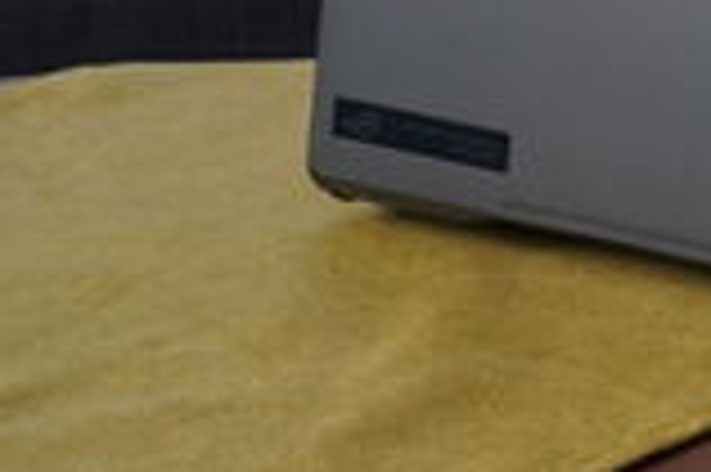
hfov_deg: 9.9
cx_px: 986
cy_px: -65
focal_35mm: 204
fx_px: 4024
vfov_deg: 6.7
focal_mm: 35
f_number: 6.3
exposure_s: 1/160
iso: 500
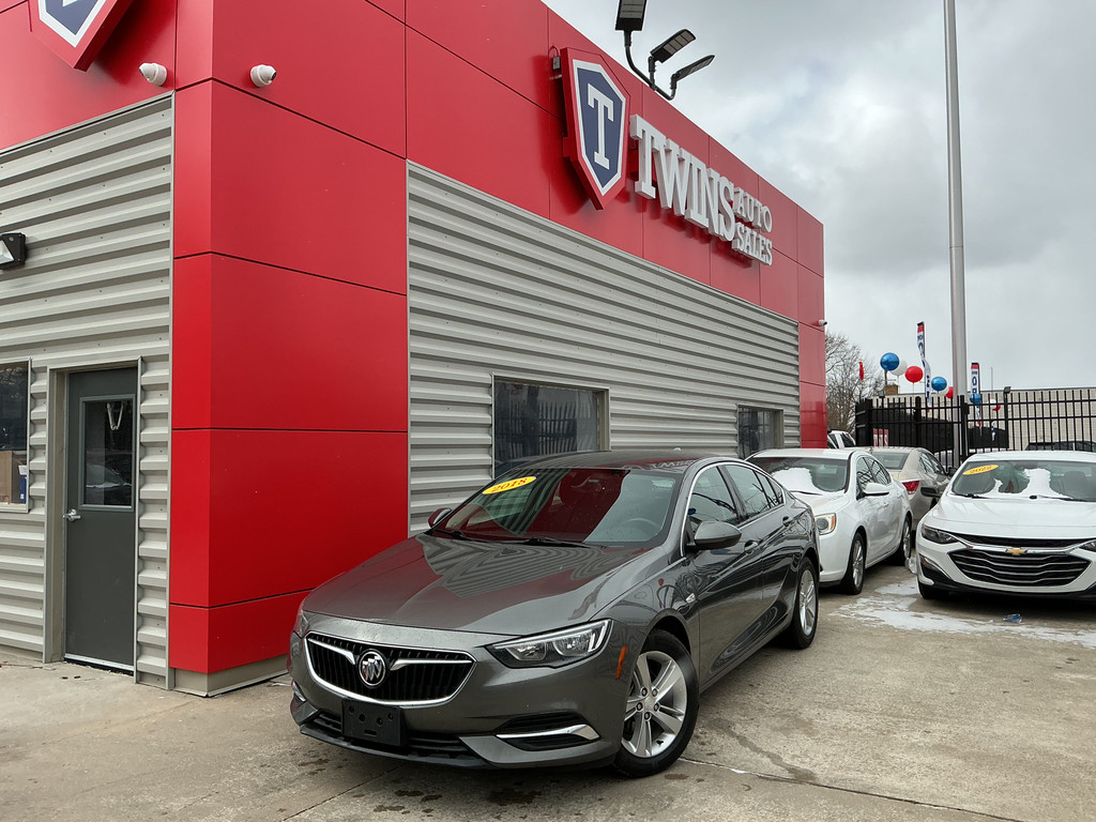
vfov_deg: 48.2
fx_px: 918
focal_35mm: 29
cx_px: 548
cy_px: 411
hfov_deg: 61.7
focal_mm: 3
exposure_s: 1/1144
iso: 25
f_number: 1.8
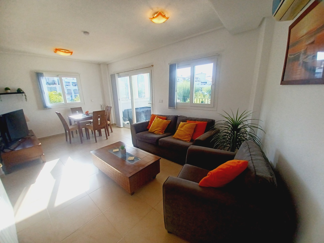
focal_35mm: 13
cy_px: 122
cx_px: 162
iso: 40
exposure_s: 1/204
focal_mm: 1.42
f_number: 2.2
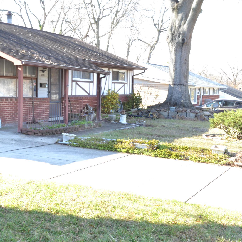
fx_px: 427
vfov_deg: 31.6
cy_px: 121
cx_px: 76
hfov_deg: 31.3
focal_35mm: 54
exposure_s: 1/25
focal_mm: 28
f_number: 16
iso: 800
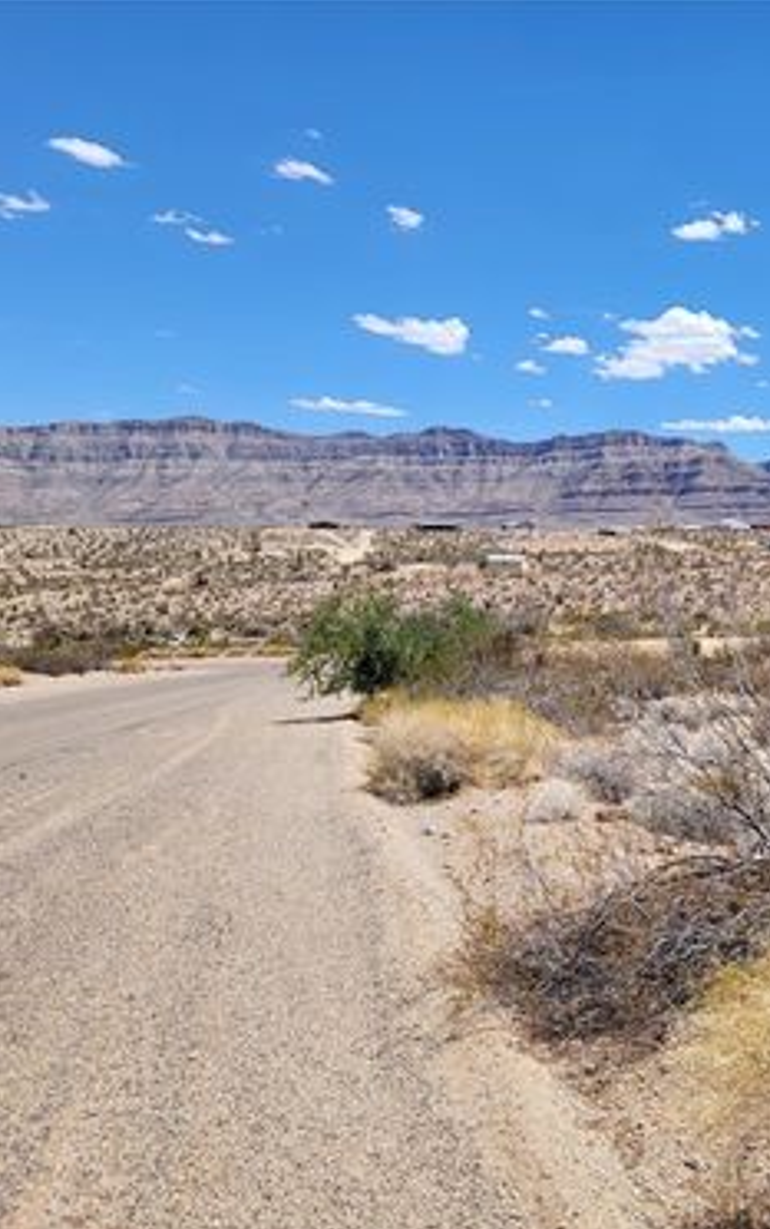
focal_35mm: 37
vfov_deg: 52.7
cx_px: 770
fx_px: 1240
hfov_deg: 31.8
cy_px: 616
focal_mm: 5.4
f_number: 1.8
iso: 40
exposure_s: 1/2657
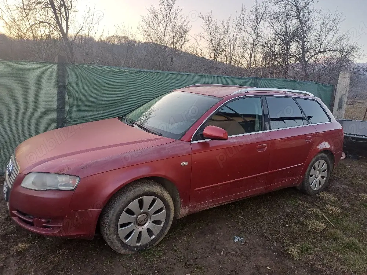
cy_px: 138
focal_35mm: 25
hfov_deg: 69.4
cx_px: 184
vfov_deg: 54.9
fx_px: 265
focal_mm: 4.65
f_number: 1.8
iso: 80
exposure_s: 1/100
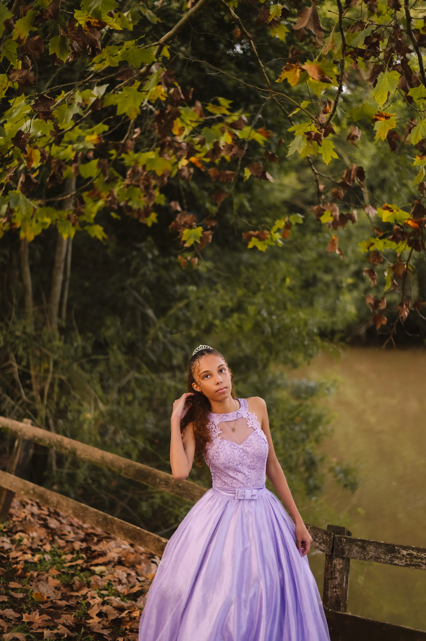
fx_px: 889
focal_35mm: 50
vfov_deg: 39.6
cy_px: 320
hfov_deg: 27.0
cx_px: 213
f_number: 1.8
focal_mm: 50
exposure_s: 1/1250
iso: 1250
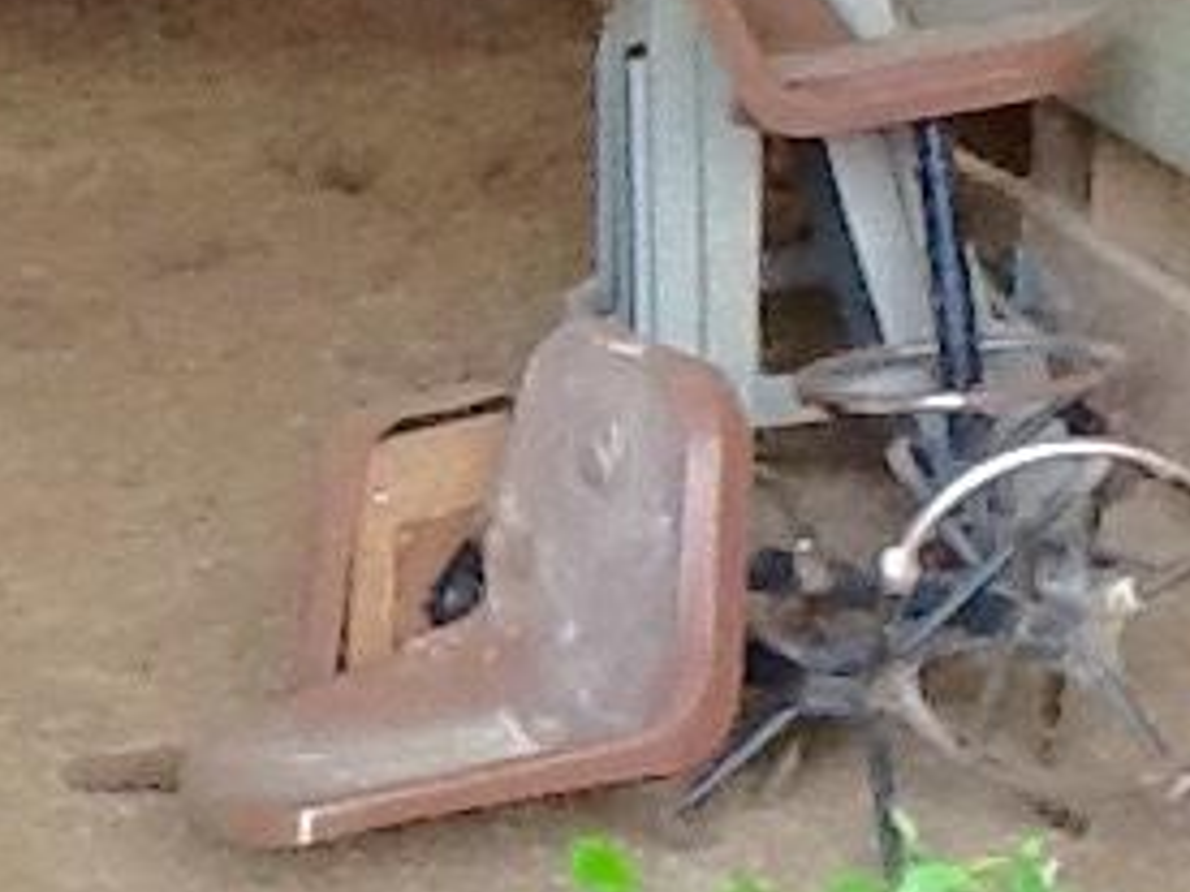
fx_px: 5260
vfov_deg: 9.5
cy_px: -241
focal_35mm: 153
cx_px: -323
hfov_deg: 12.5
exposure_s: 1/30
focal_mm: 2.03
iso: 64
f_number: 2.4
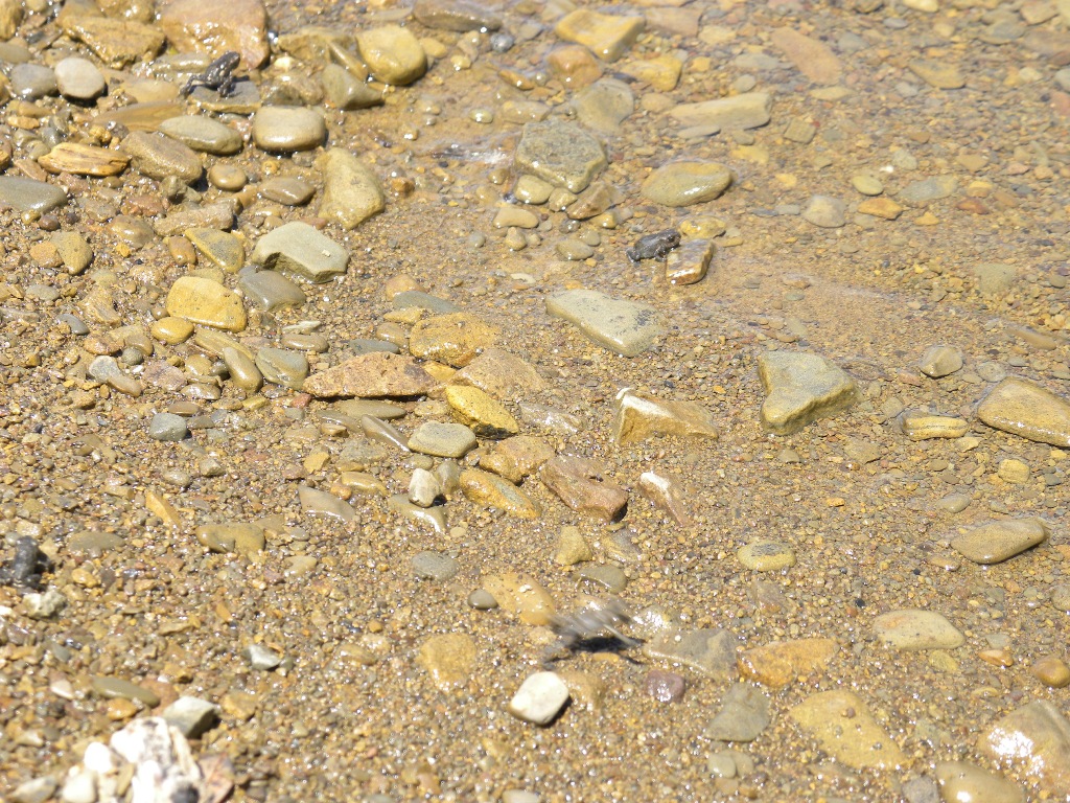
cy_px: 402
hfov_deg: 16.8
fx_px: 3617
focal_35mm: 117
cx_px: 535
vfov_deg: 12.7
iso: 64
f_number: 4.5
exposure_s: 1/181
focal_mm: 20.8
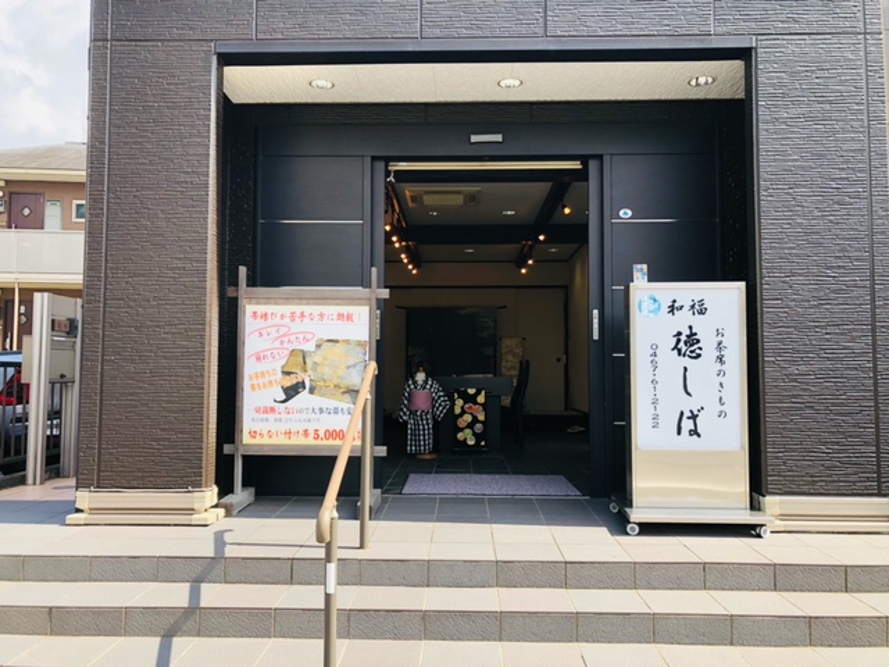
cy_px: 334
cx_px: 444
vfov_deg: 49.7
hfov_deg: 63.4
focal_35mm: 28
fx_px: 719
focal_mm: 3.99
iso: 20
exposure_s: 1/405
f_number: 1.8
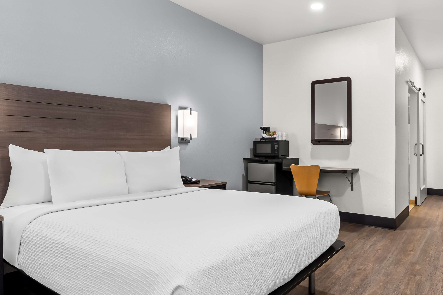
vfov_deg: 73.7
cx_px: 222
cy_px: 148
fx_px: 197
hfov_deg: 96.7
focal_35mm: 16
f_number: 8
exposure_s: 1/2
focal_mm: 16
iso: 400
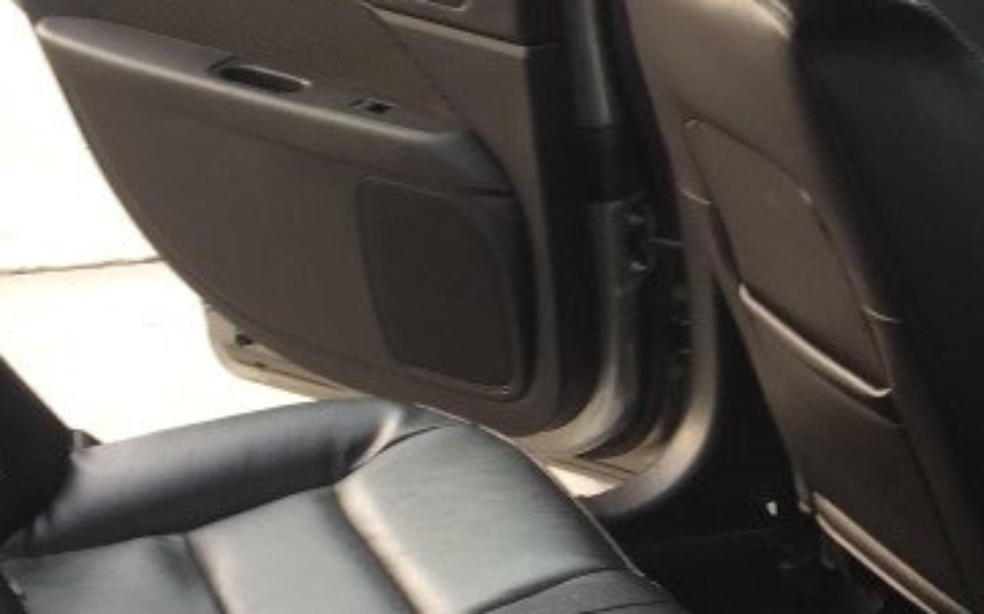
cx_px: 902
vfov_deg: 14.9
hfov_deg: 23.2
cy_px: 484
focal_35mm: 87
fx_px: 2332
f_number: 2.2
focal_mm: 4.15
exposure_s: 1/120
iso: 40
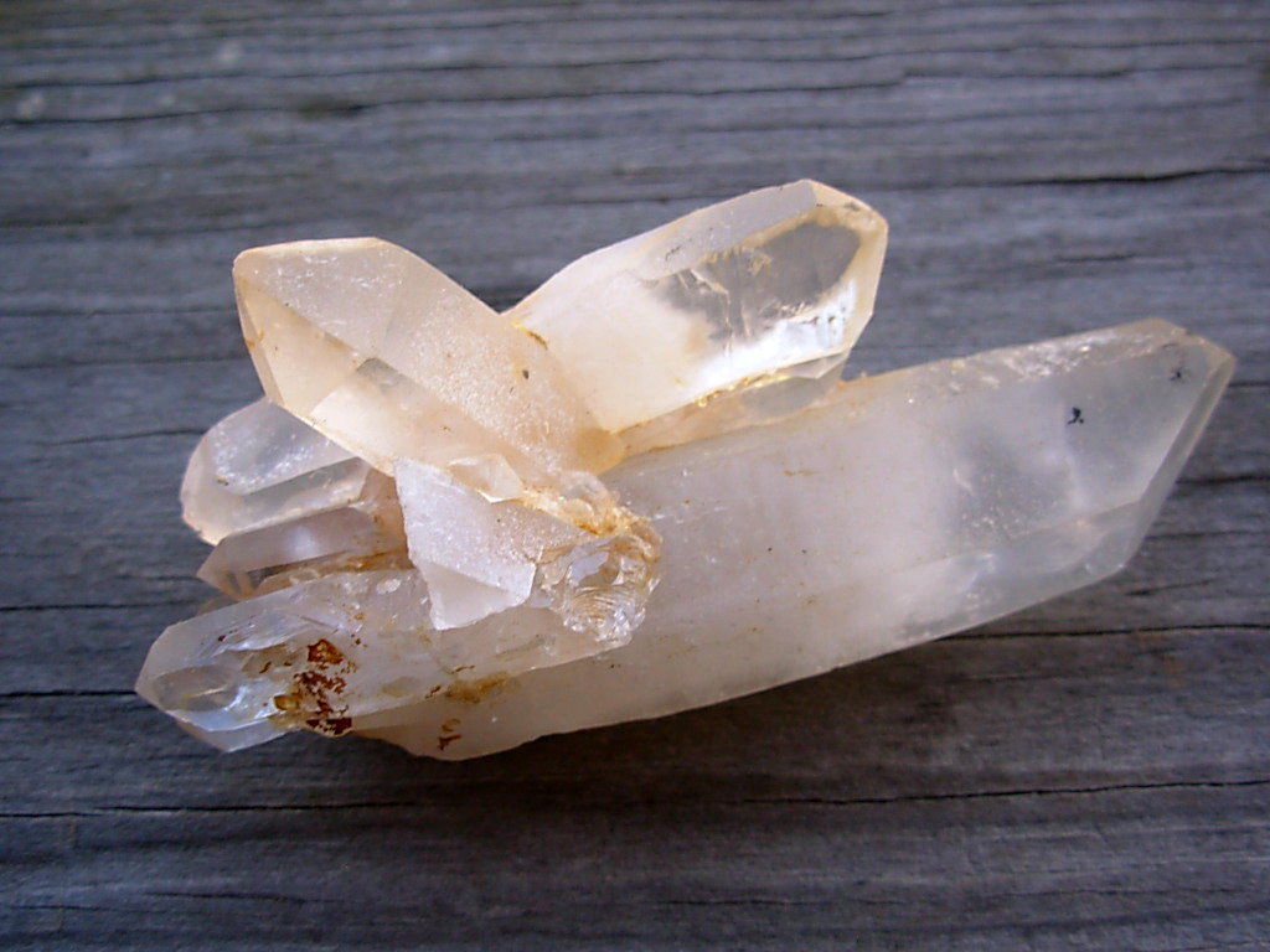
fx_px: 1394
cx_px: 635
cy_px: 476
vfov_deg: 37.7
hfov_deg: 49.0
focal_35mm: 38
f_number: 2.9
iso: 50
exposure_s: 1/78.3
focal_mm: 6.3
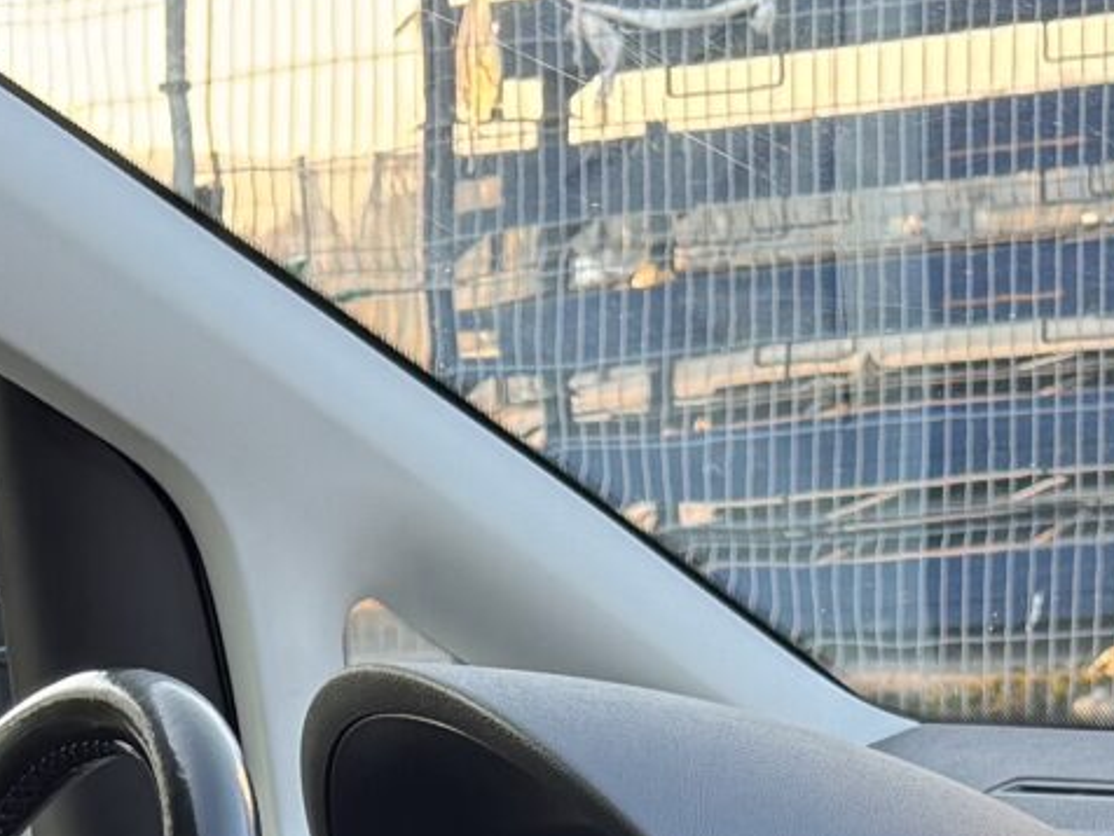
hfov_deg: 15.0
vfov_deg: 10.5
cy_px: 1733
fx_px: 4151
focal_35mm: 129
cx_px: -14
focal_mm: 6.76
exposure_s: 1/121
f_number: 1.78
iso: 160
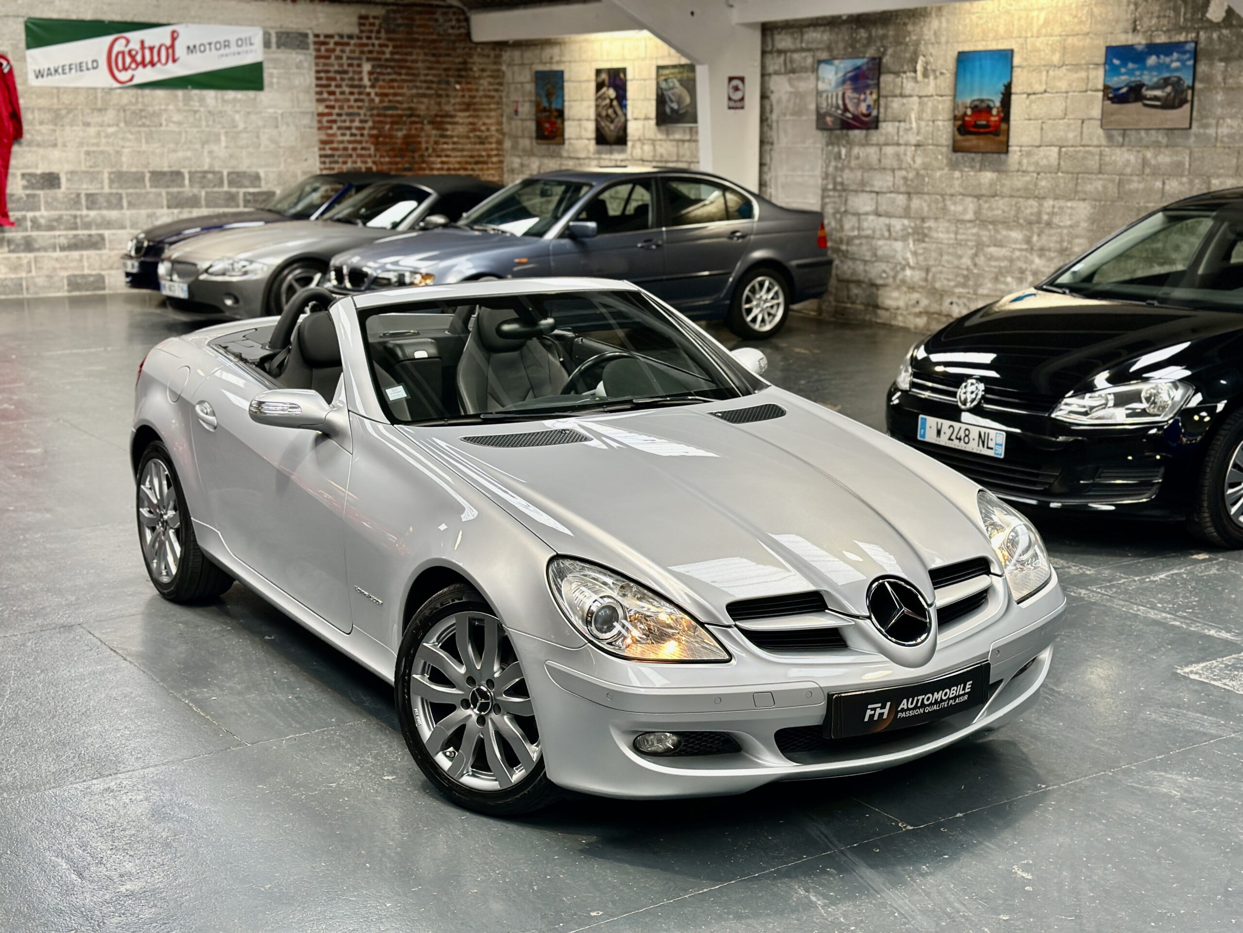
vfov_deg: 30.3
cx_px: 622
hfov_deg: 39.7
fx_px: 1724
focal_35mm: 48
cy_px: 466
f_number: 1.78
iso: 125
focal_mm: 6.86
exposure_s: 1/121
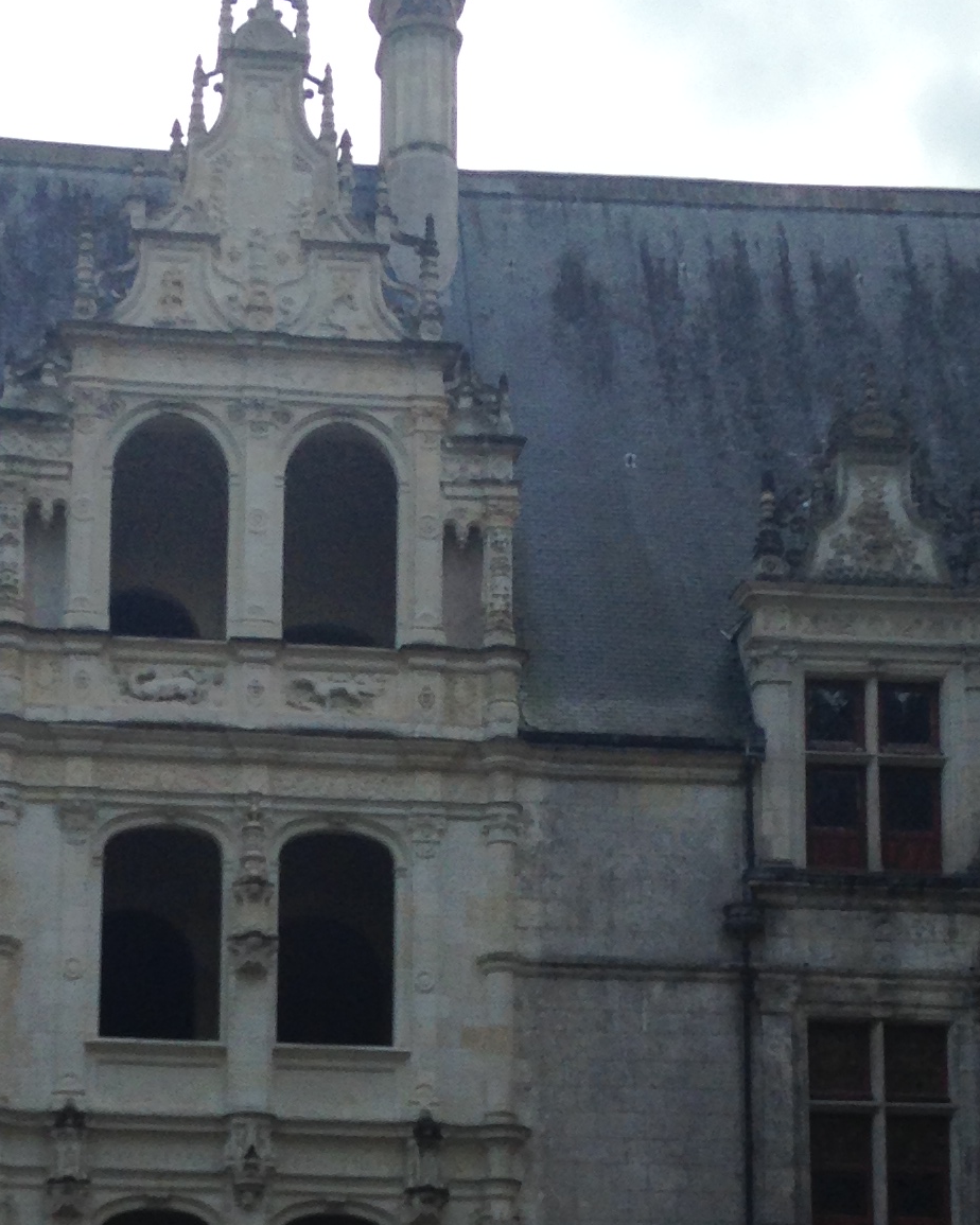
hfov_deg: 16.8
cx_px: 279
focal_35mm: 91
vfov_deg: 20.6
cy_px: 1090
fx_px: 3299
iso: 50
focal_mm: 4.12
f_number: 2.4
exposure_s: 1/1506
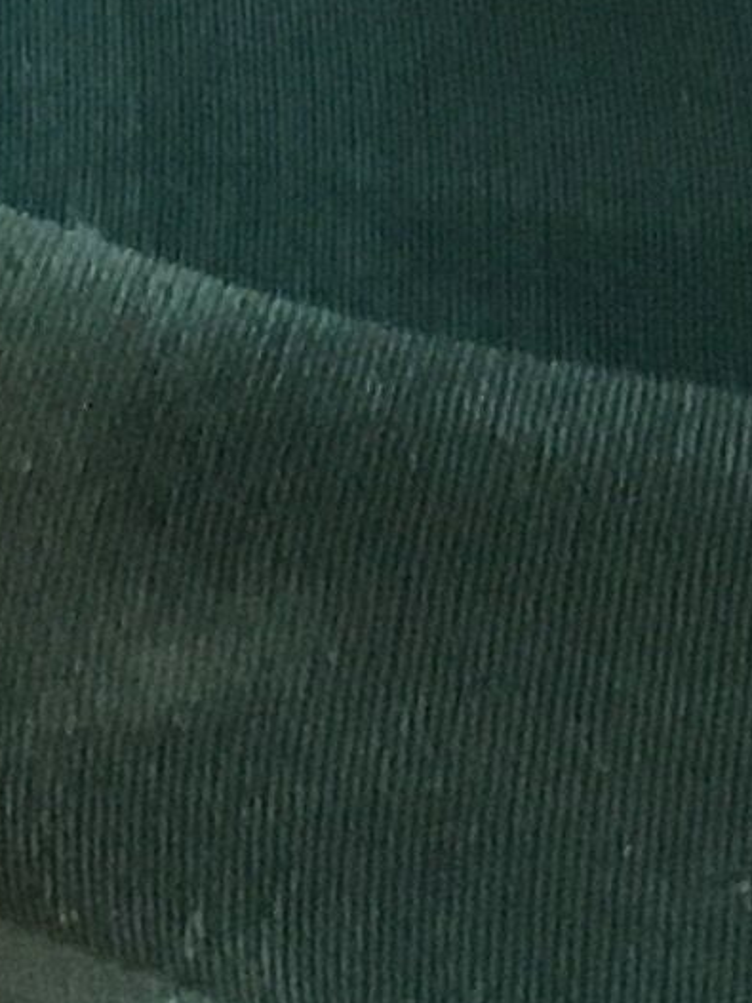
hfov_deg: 6.7
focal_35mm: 222
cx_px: 139
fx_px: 6433
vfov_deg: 8.7
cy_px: -563
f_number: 2.2
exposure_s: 1/17
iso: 400
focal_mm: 4.15
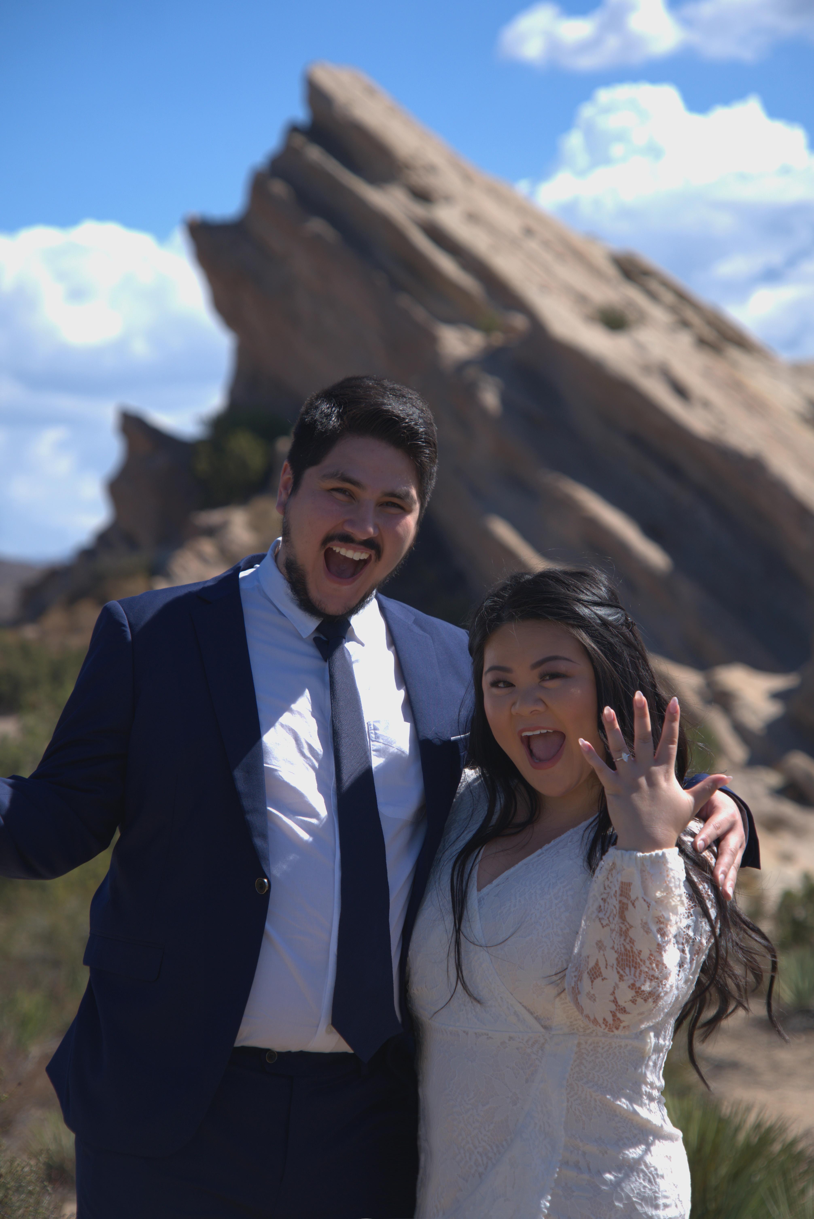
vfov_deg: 16.3
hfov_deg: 10.9
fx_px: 4267
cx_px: 407
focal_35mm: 126
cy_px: 610
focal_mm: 126
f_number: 6.3
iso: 400
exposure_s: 1/640
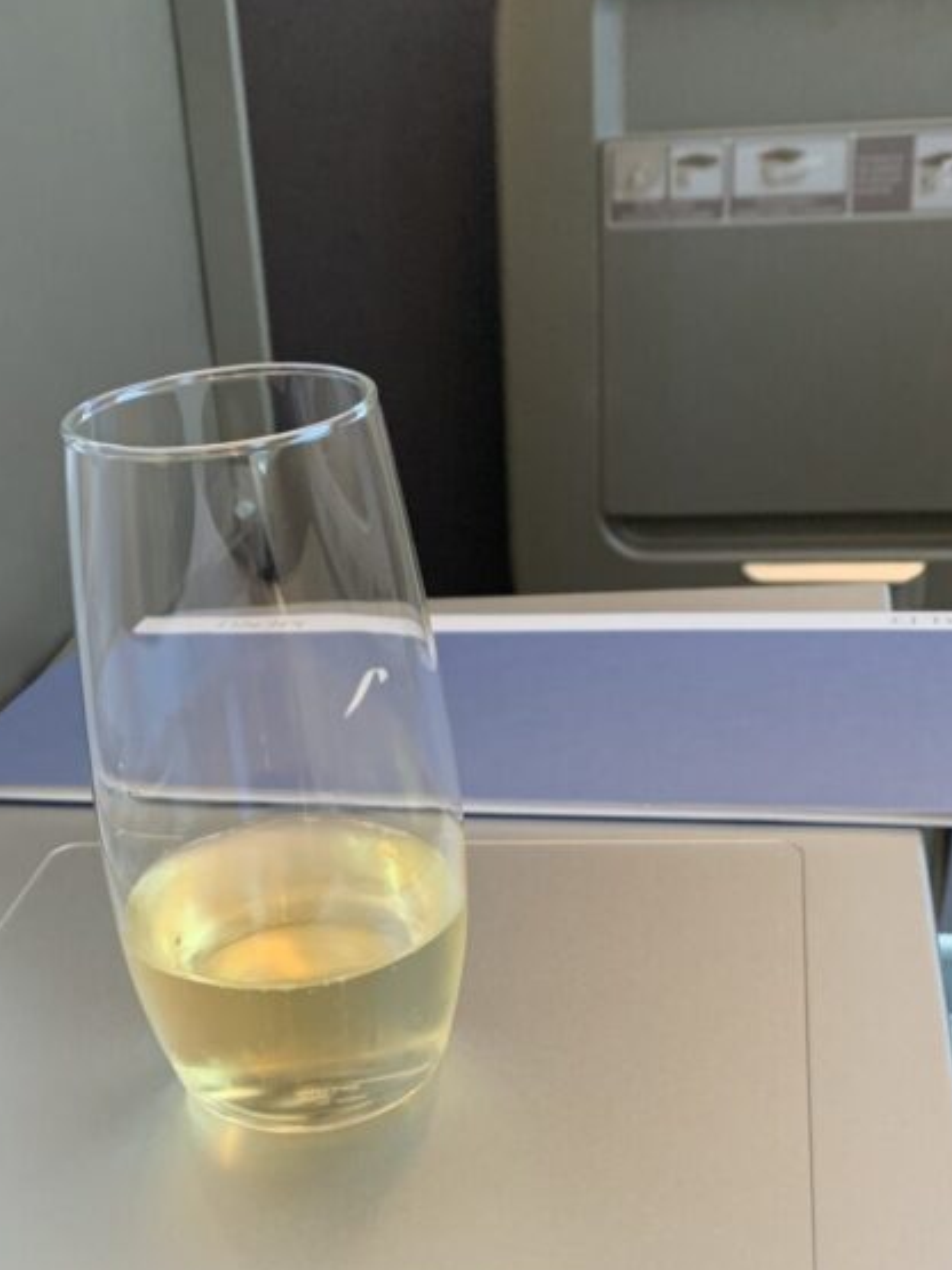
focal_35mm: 48
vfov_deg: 38.5
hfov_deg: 30.2
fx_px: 1761
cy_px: 968
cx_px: 403
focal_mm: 4.25
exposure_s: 1/56
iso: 200
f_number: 1.8
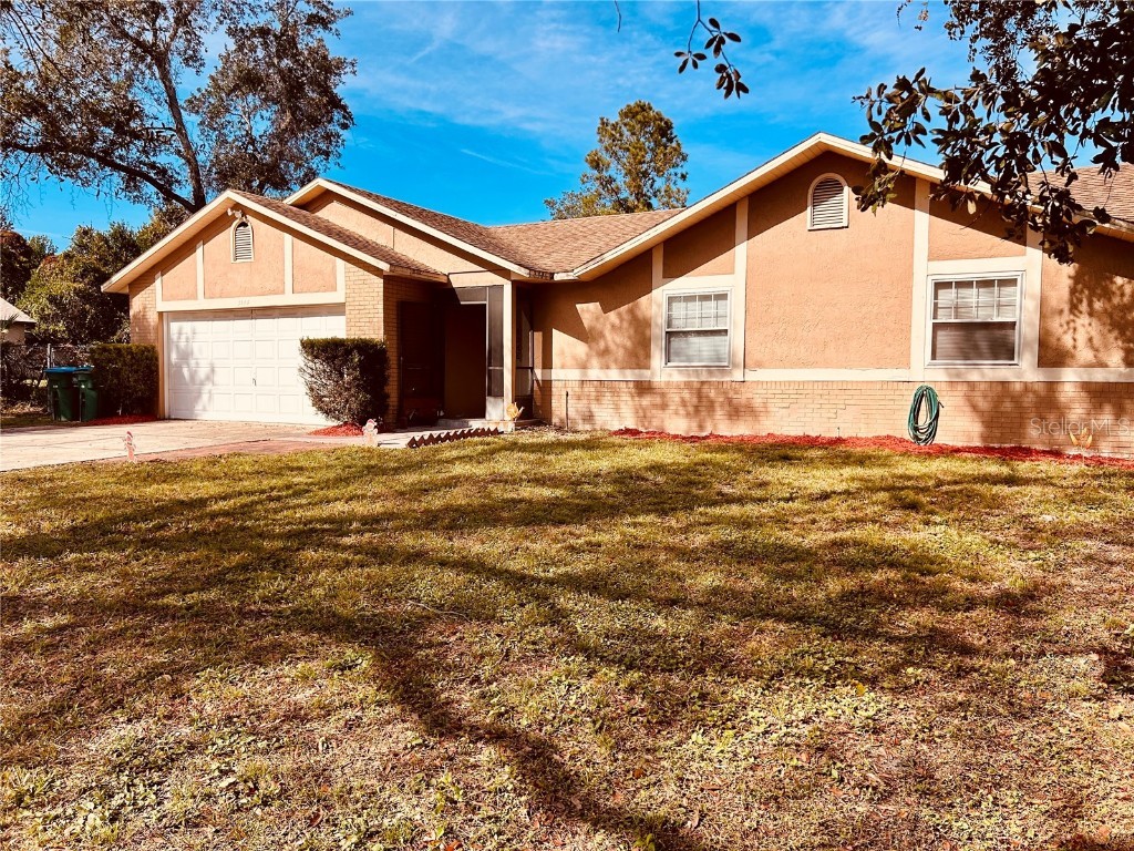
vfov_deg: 53.1
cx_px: 567
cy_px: 426
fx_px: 852
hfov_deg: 67.3
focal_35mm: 26
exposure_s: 1/2994
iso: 50
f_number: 1.5
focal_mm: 5.7
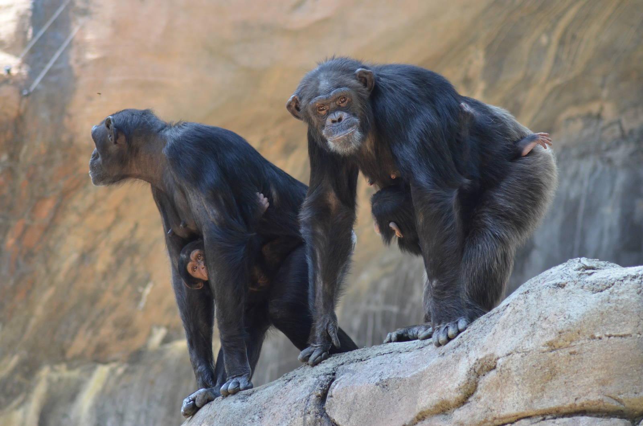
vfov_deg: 4.9
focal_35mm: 278
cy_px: 213
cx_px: 322
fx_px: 4947
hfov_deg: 7.4
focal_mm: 185
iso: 1250
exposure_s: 1/500
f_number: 4.5
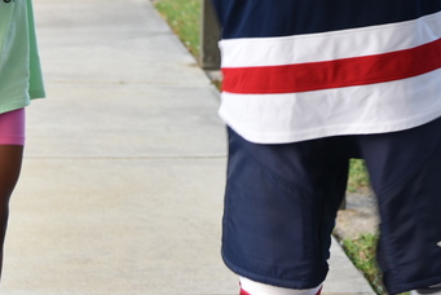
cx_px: 279
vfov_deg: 9.3
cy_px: -141
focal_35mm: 144
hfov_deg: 14.2
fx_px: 1765
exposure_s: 1/30
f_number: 4
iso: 160
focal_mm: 48
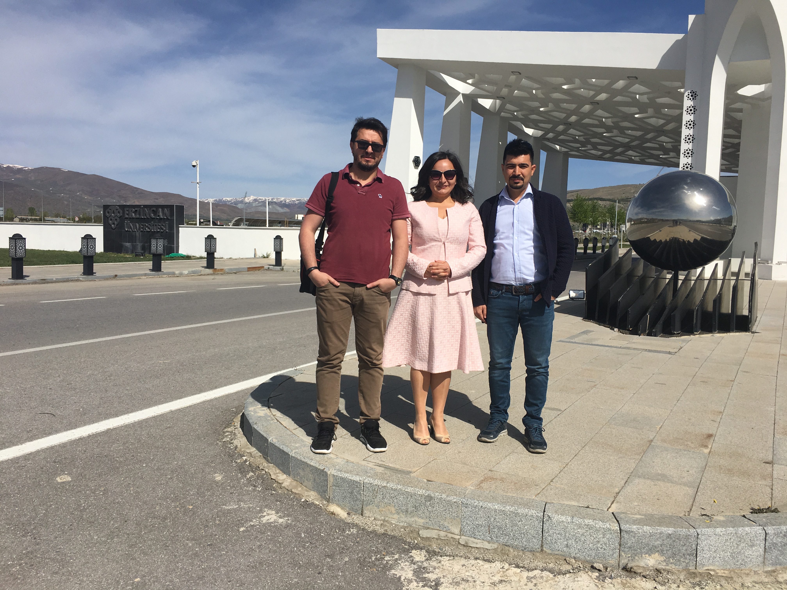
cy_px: 295
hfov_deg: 61.7
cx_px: 394
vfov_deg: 48.2
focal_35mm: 29
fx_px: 659
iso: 25
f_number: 2.2
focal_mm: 4.15
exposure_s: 1/3344
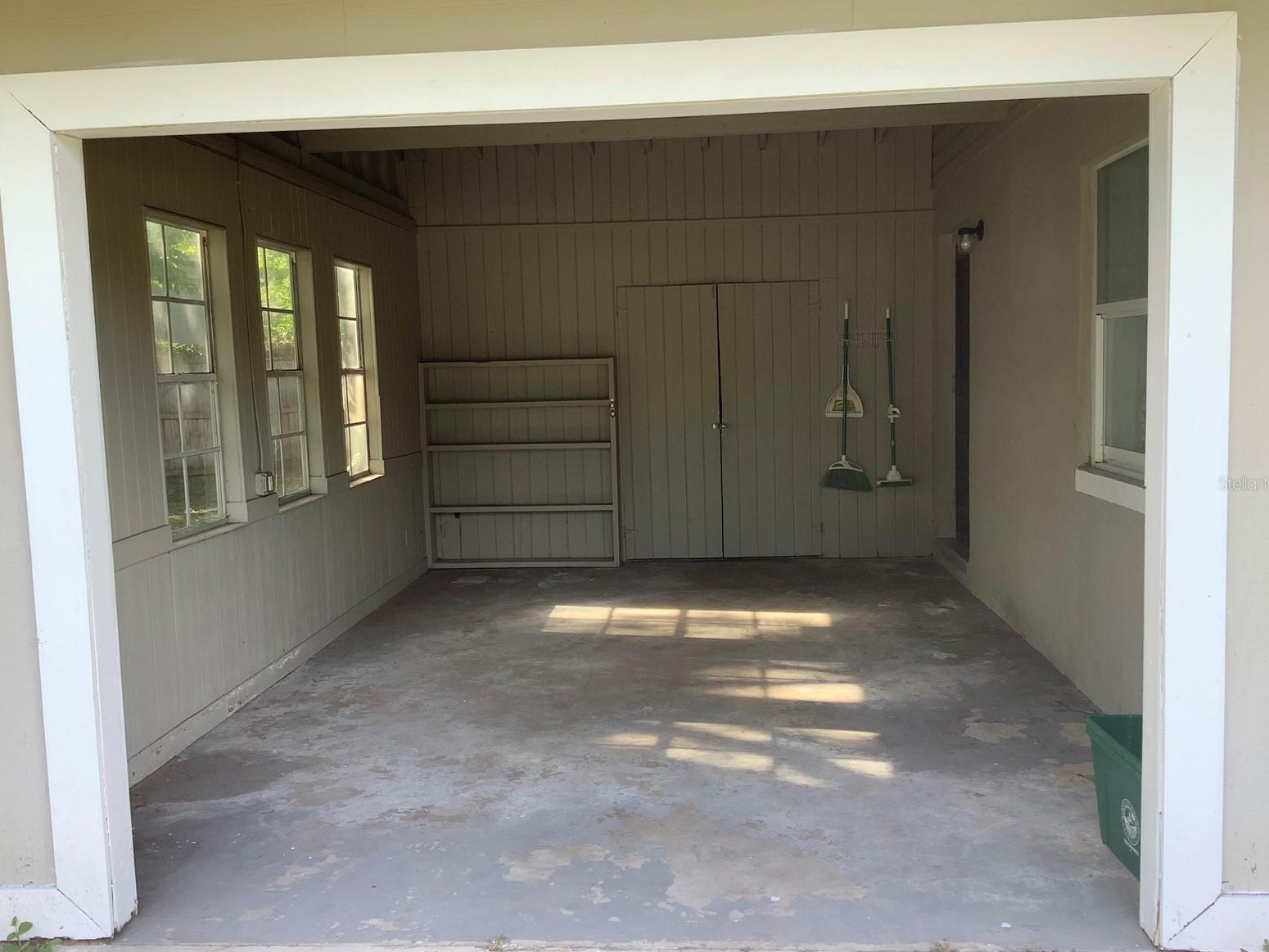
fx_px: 1173
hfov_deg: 56.8
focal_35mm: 32
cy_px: 483
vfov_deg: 44.2
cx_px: 641
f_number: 2.4
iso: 40
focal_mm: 3.3
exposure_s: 1/120
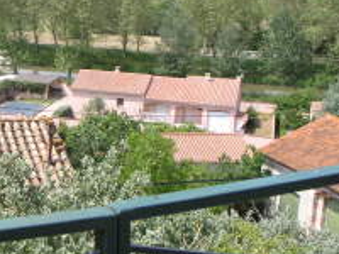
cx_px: 12
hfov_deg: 24.6
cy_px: 54
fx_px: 744
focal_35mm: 76
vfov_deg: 19.2
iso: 50
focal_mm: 6
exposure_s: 1/750
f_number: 2.8
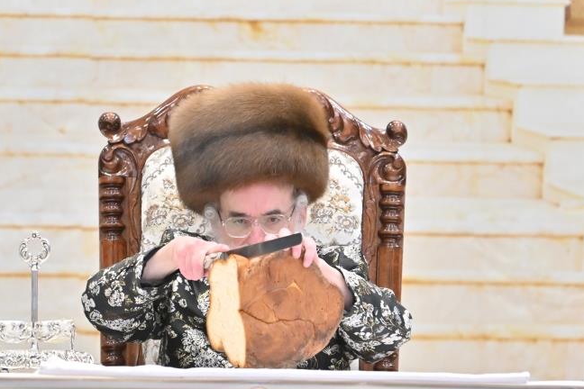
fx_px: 7689
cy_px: 199
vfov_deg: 2.9
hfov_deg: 4.3
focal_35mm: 474
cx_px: 258
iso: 2500
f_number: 2.8
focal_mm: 200
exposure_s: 1/2500
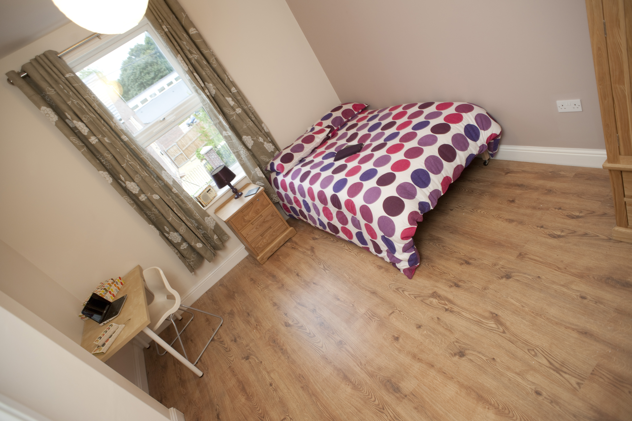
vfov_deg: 61.9
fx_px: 351
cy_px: 210
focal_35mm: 20
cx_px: 316
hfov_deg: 84.0
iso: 200
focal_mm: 20
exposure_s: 1/30
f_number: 4.5
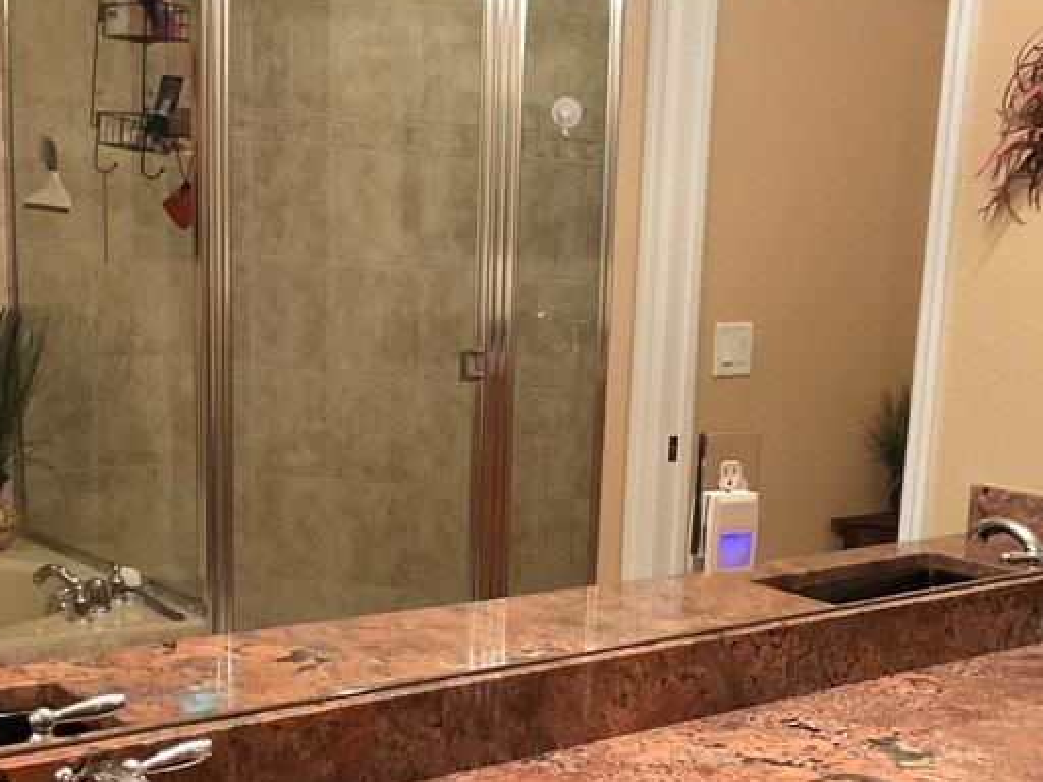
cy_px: 564
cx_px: 684
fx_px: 1748
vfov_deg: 25.0
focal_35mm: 58
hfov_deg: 33.0
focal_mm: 3
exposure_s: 1/60
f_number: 1.8
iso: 250
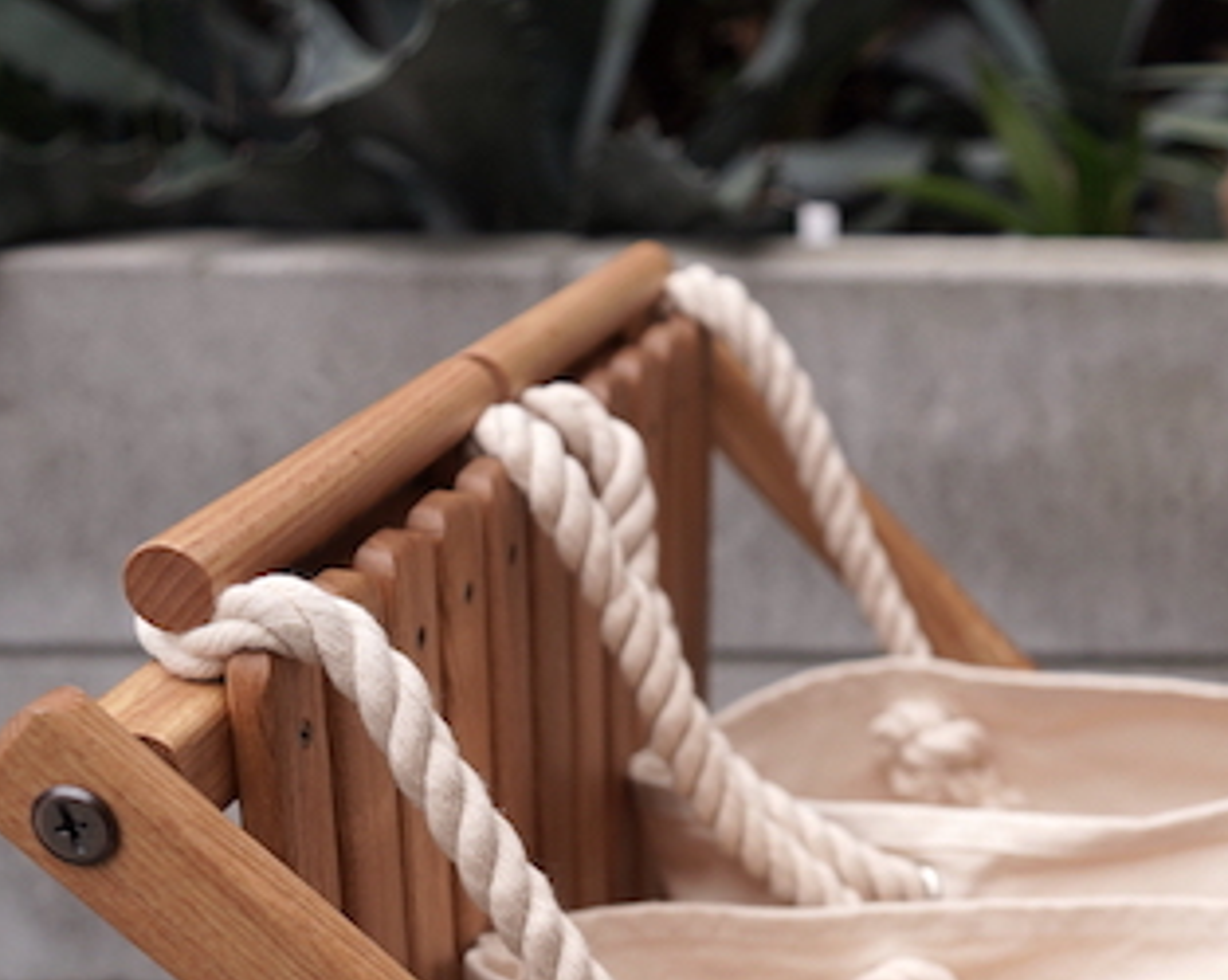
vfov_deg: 20.9
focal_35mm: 66
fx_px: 2397
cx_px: 1287
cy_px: 1288
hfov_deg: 26.8
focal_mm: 22
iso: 100
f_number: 2.8
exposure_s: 1/1000
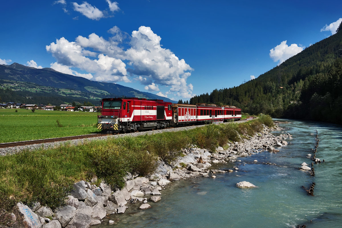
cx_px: 171
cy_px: 114
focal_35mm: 32
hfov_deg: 59.5
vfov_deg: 41.6
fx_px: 299
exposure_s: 1/2000
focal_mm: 21
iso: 200
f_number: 5.6
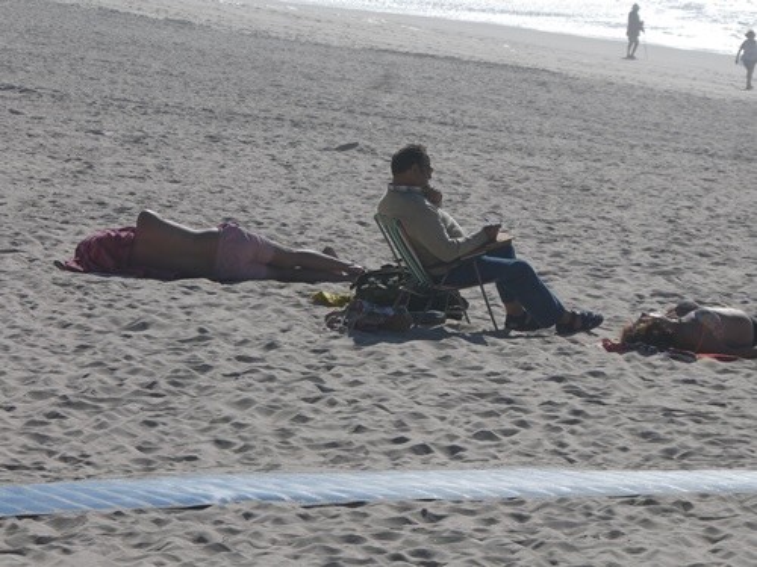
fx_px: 6561
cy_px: 284
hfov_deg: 6.6
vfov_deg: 5.0
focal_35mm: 300
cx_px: 378
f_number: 5.8
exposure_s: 1/1000
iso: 80
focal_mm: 53.8
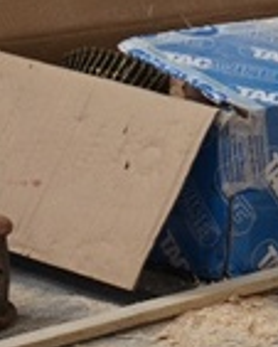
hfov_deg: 6.3
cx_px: 844
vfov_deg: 8.6
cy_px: 89
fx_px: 2295
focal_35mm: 223
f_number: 5
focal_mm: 31
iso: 250
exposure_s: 1/160
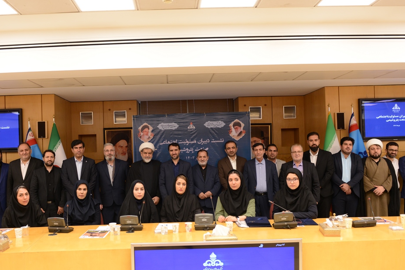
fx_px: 349
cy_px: 154
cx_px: 172
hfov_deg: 60.0
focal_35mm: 31
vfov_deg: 42.2
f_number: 3.5
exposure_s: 1/100
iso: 800
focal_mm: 24
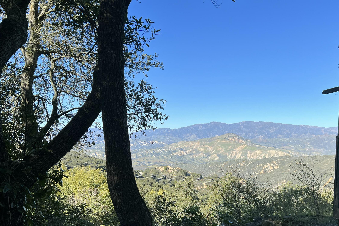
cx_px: 202
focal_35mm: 36
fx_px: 339
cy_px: 163
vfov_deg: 36.2
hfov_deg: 52.8
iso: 50
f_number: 1.5
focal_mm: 5.7
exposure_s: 1/2457
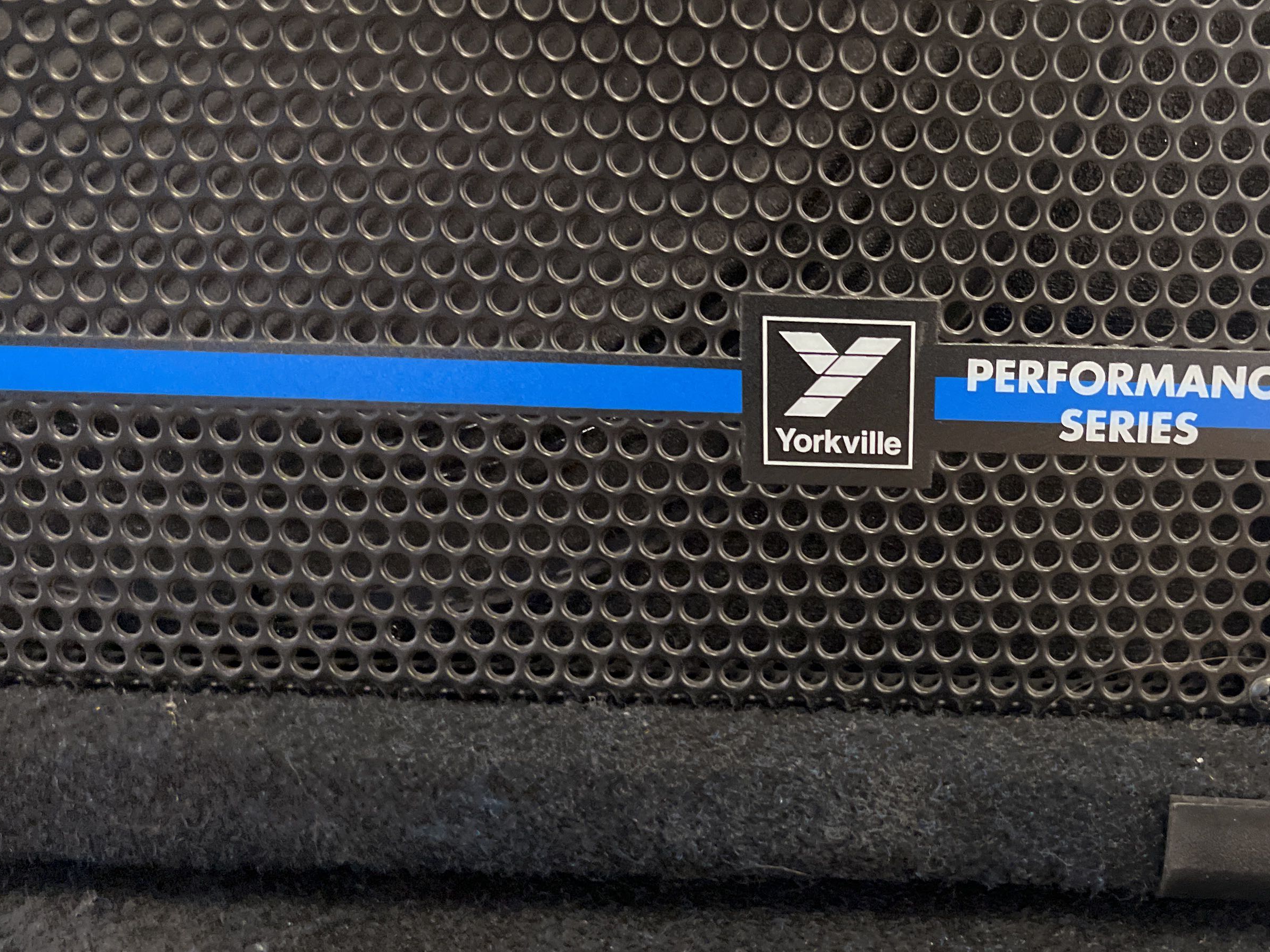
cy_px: 515
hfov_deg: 41.6
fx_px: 1614
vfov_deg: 32.9
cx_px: 967
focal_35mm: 44
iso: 640
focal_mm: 5.7
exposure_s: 1/31
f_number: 1.5
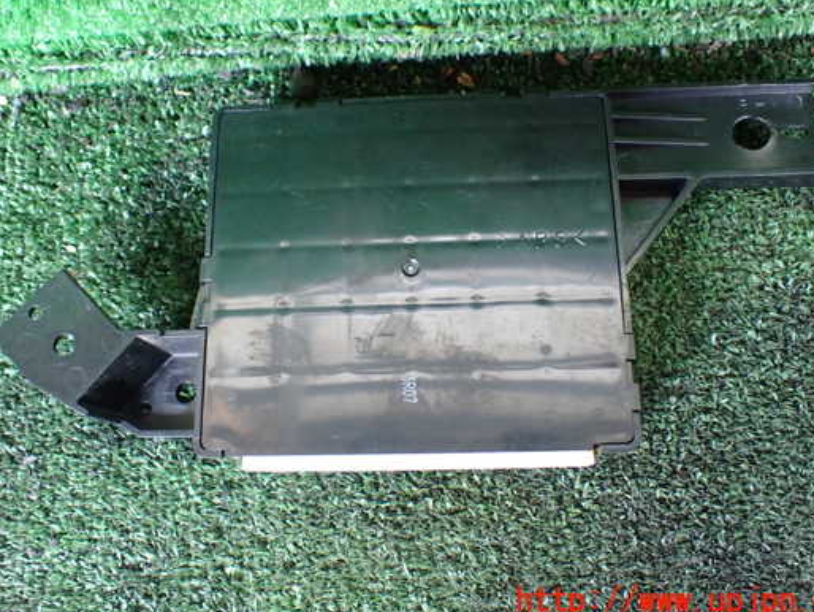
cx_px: 399
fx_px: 823
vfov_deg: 40.6
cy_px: 265
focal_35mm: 35
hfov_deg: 52.6
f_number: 2.3
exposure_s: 1/40
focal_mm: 5.4
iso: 800
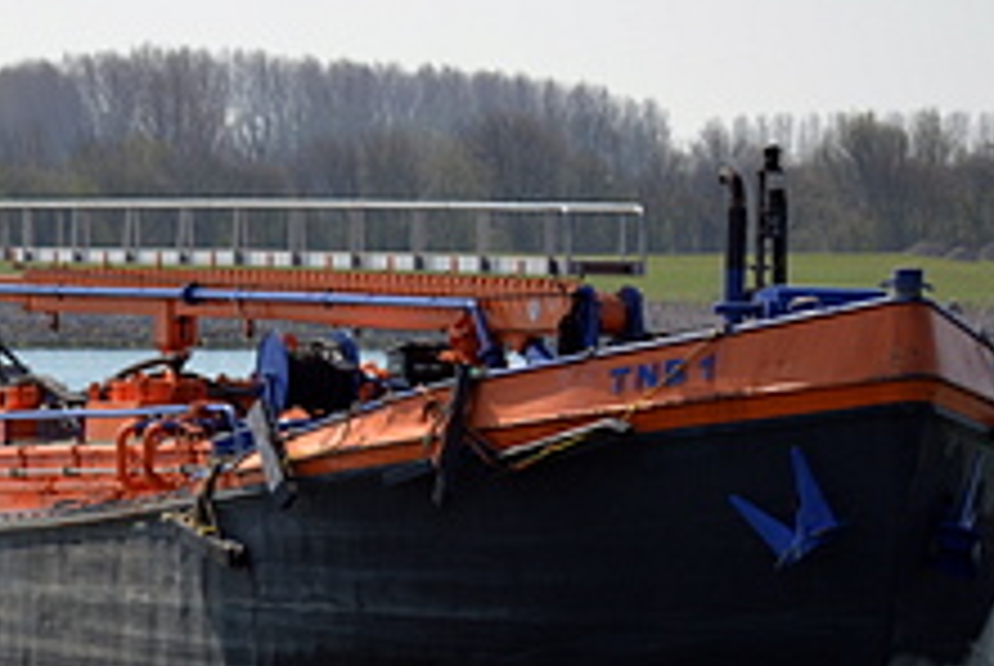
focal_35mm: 302
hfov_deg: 6.8
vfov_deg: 4.6
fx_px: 8350
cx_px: 214
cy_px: 369
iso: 100
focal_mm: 90
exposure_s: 1/500
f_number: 5.6
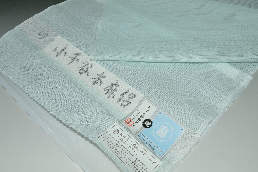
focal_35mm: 39
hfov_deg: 49.6
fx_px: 279
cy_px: 86
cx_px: 129
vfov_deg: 34.1
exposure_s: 1/60
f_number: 16
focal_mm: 26
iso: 200
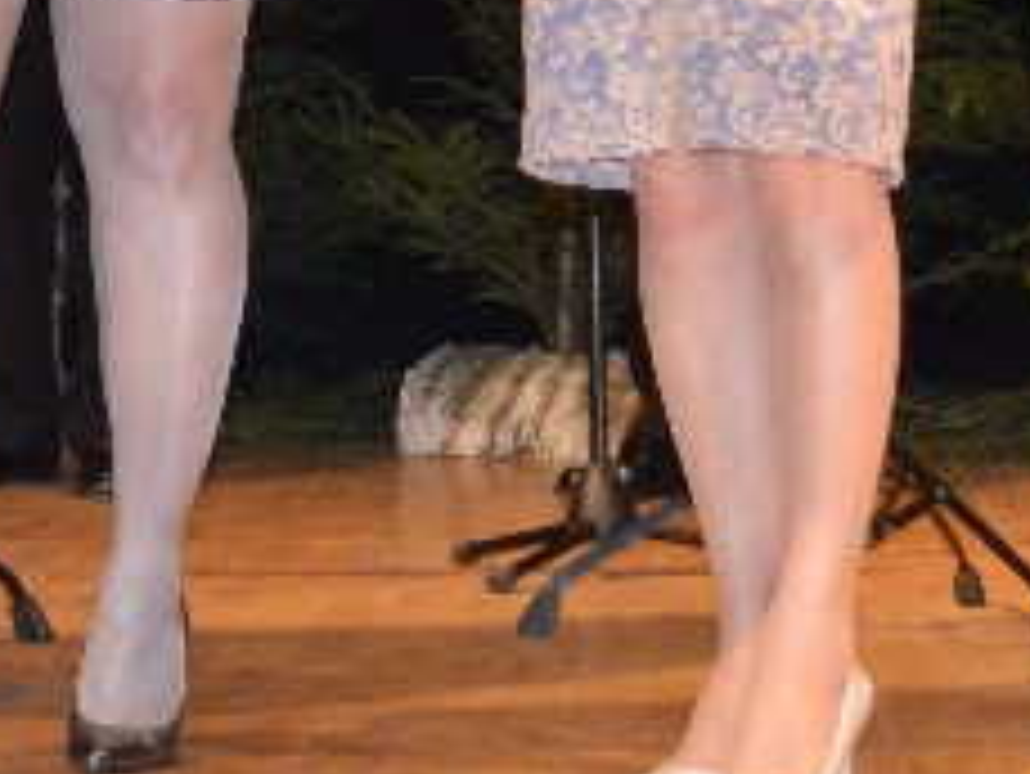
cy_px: -508
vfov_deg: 7.4
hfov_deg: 10.0
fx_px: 5835
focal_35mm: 196
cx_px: -22
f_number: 4.2
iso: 1600
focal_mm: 26
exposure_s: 1/60
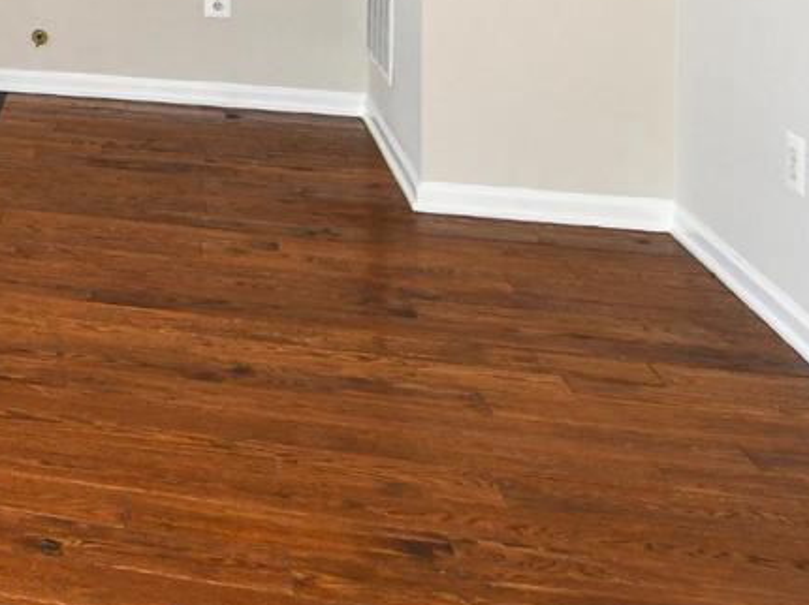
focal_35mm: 58
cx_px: -350
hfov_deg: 26.1
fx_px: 1355
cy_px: -179
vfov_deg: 22.6
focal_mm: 12
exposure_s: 1/100
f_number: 5
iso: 200
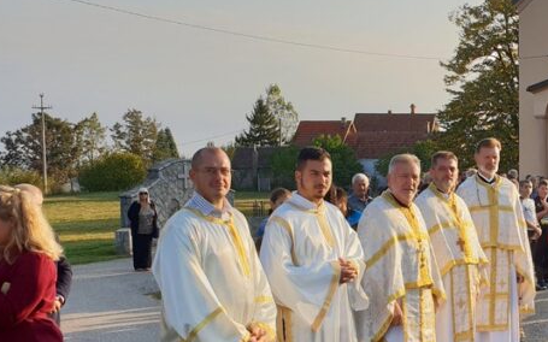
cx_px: 561
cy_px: 197
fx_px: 926
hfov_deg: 30.4
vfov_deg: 20.9
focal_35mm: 62
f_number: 2.4
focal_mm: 4.3
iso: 50
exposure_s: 1/857
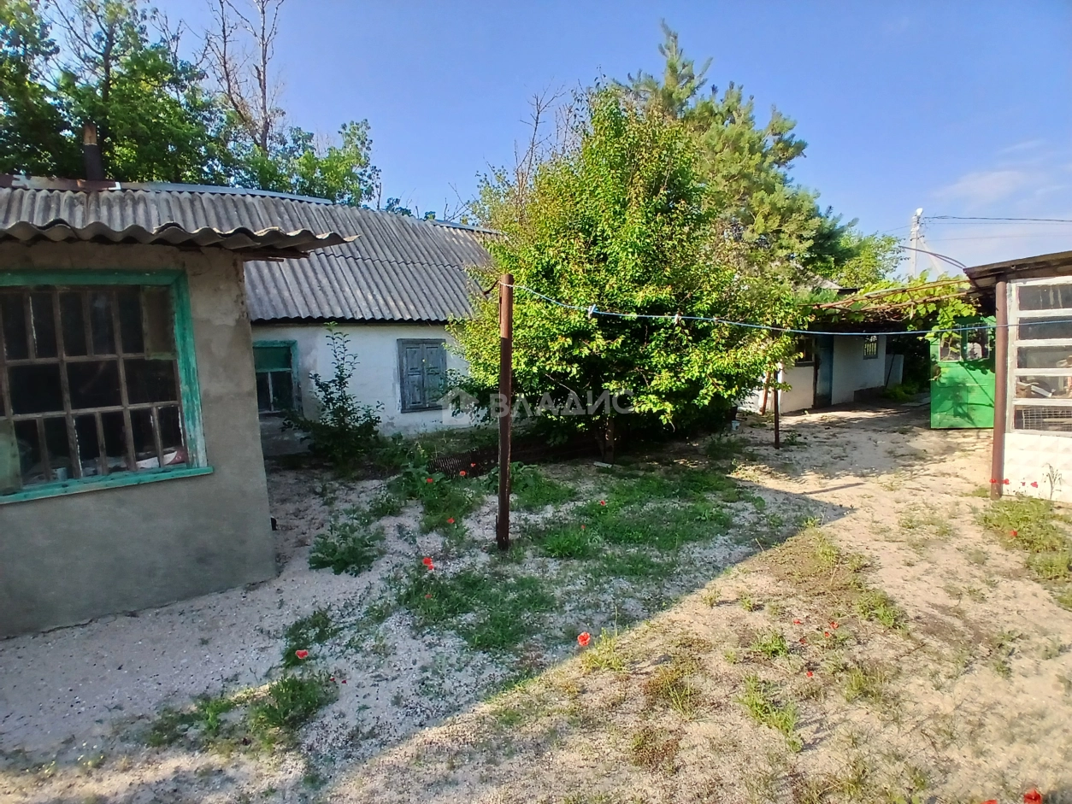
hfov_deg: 91.0
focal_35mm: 17
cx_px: 536
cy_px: 402
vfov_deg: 74.7
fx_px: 527
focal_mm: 1.4
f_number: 2.2
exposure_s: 1/625
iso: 50
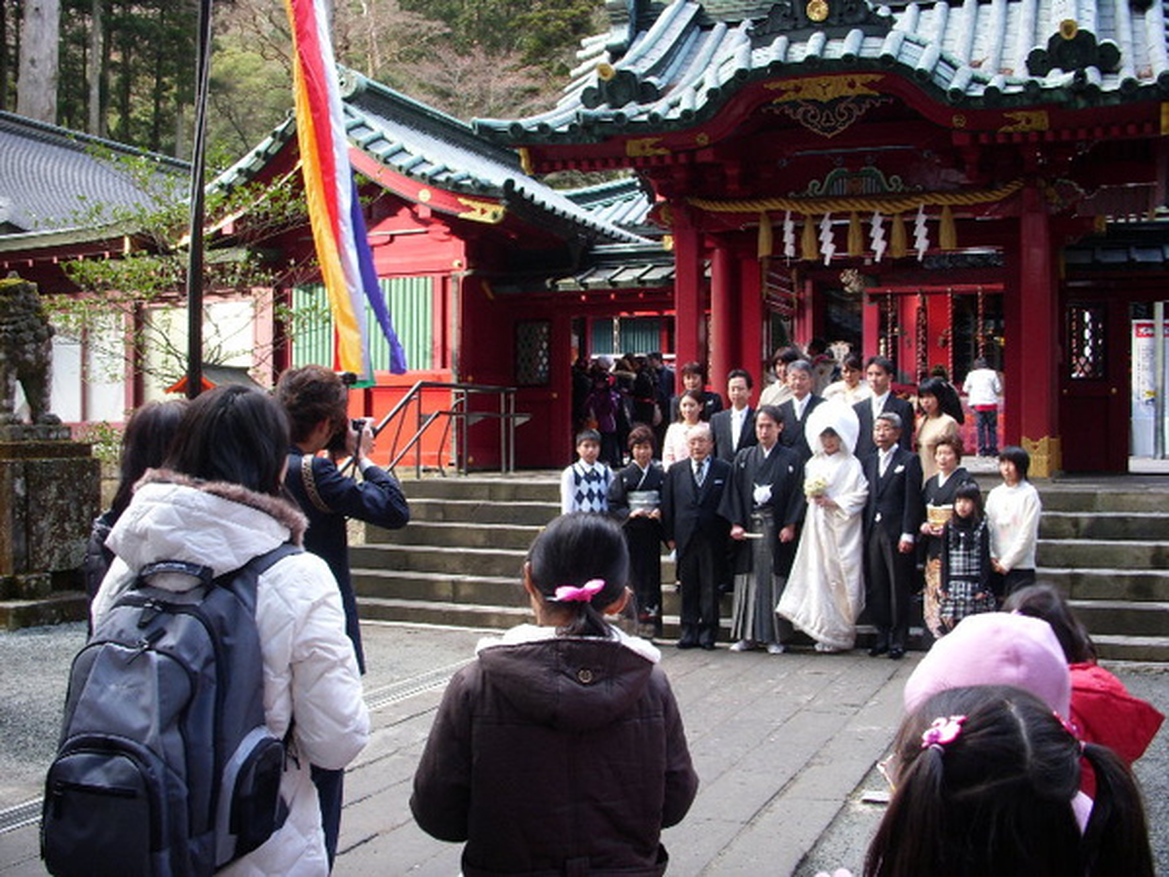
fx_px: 1283
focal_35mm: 38
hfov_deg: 49.0
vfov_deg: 37.7
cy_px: 438
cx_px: 584
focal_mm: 6.3
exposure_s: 1/30
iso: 100
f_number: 3.3
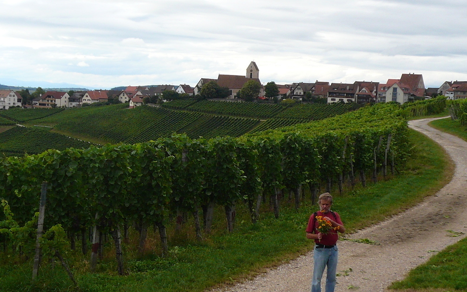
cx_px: 225
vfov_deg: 17.2
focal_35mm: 76
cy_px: 173
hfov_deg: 27.1
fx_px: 967
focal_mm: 7.5
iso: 100
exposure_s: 1/400
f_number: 3.5
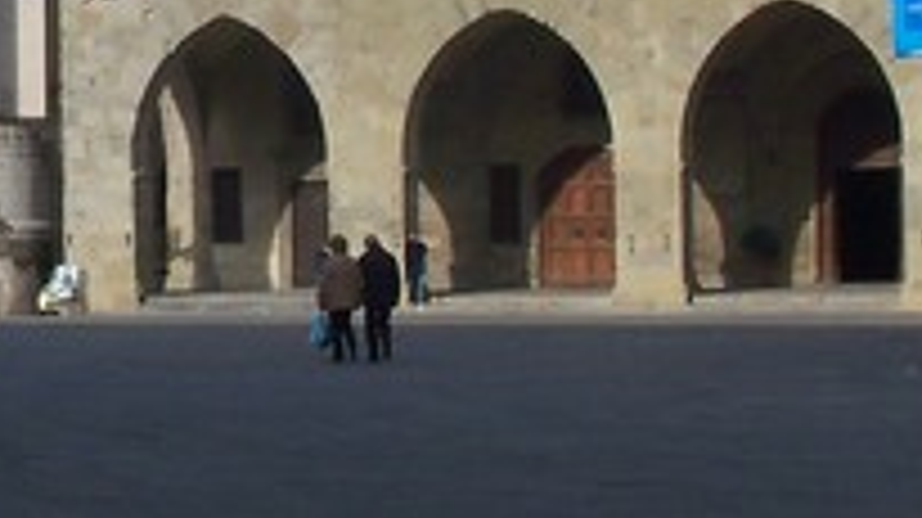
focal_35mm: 149
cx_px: -265
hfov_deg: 13.9
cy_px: -68
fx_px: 3640
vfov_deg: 8.1
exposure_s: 1/320
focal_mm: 6.3
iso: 64
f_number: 5.5
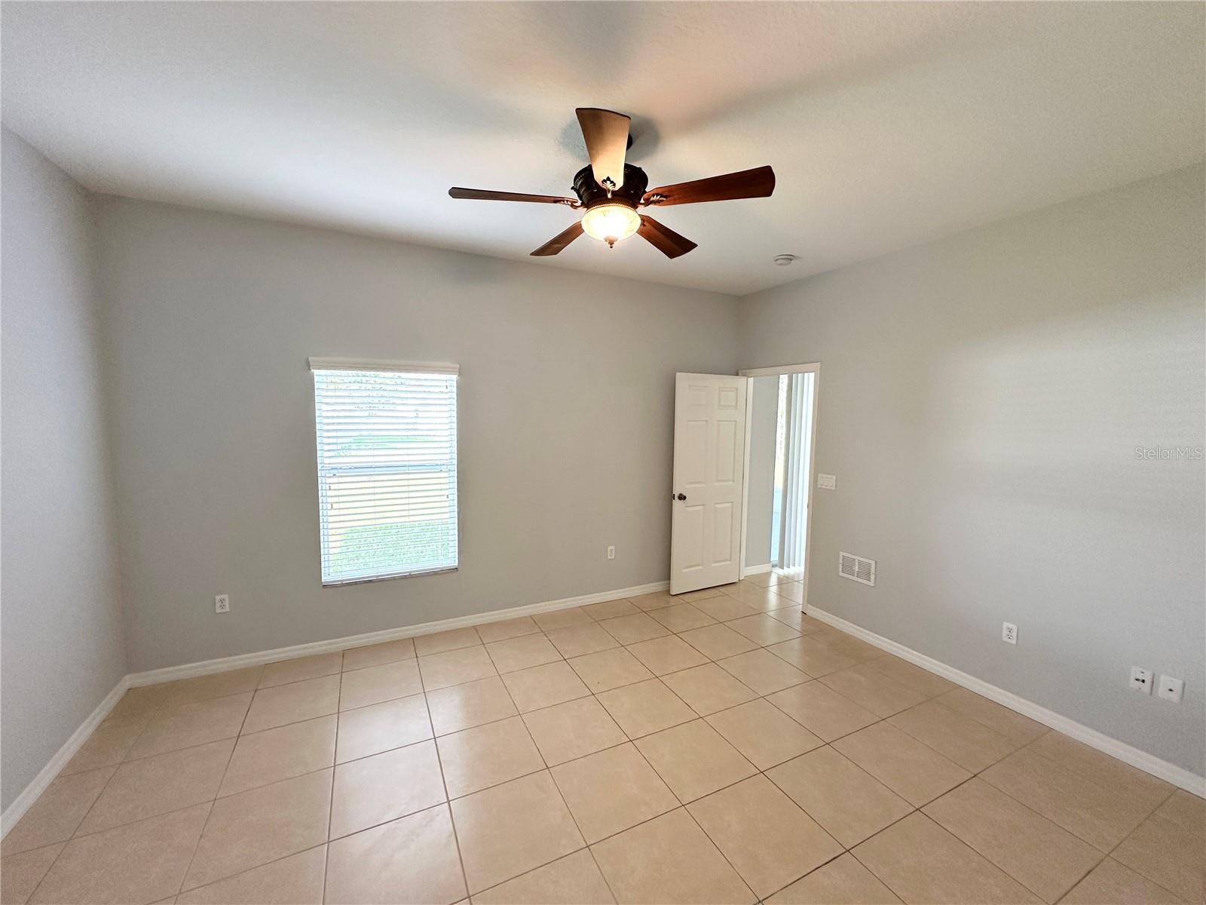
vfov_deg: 85.7
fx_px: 488
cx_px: 603
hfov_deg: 102.1
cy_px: 452
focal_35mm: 14
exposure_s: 1/120
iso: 125
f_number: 2.2
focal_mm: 2.22
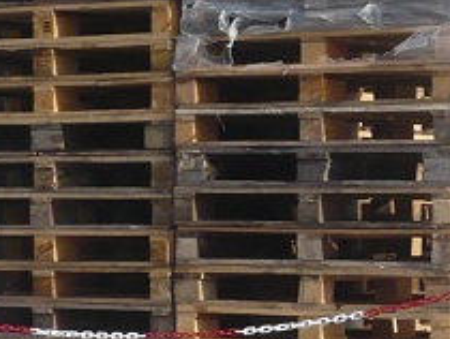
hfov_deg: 9.6
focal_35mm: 199
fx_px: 2590
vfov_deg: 7.5
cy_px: 282
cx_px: 694
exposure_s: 1/160
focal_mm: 7.5
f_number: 9
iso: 100
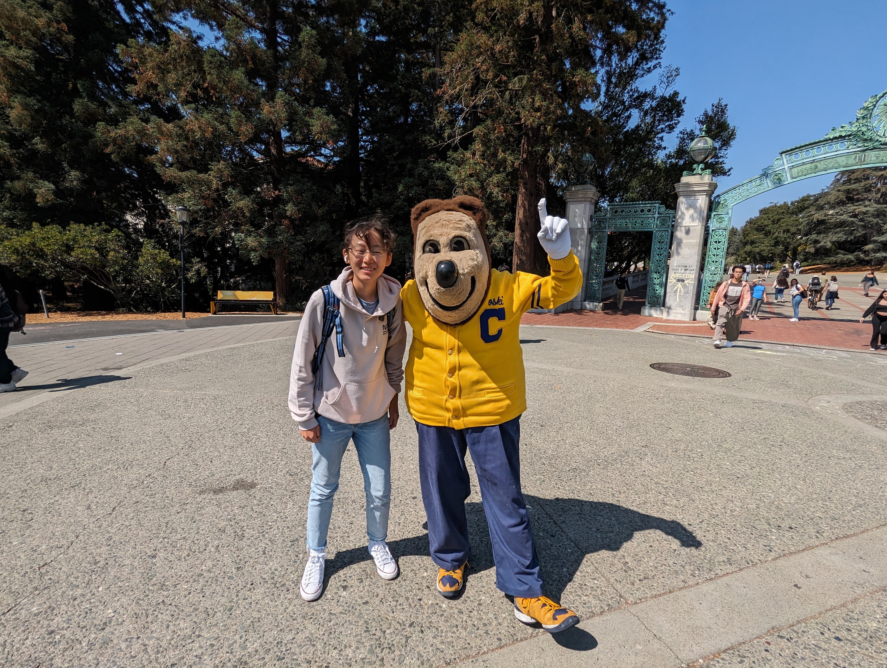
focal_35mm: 16
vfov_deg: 78.2
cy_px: 334
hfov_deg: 94.4
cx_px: 444
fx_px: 411
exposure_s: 1/1927
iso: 45
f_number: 2.2
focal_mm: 2.35
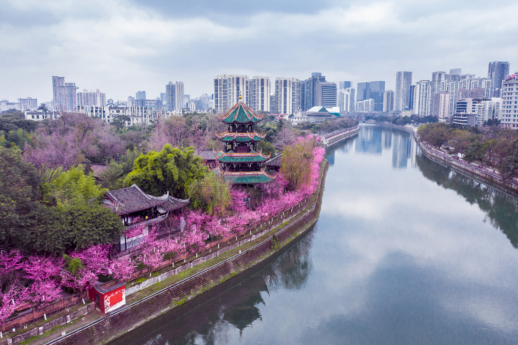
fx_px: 403
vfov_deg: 46.4
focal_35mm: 28
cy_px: 172
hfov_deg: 65.5
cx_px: 259
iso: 100
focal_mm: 10.26
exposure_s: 1/500
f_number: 3.2
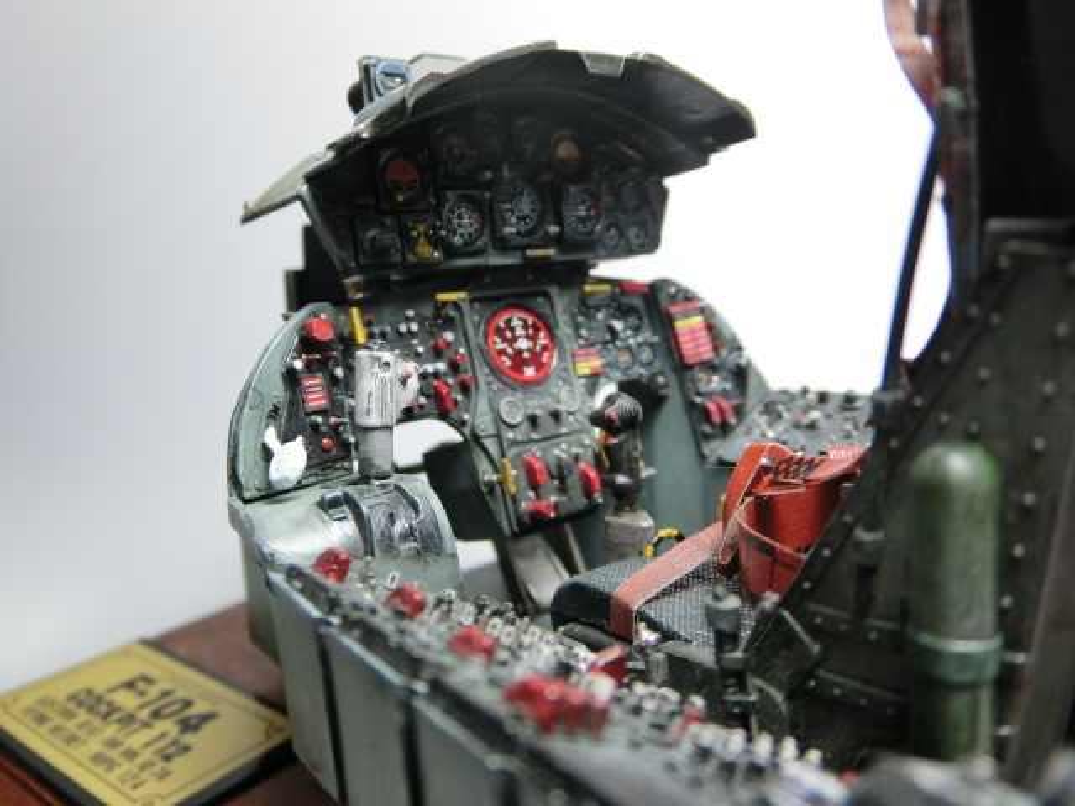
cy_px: 403
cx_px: 538
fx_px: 870
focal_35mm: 28
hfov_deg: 63.4
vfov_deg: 49.7
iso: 320
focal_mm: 5
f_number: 3
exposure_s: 1/60
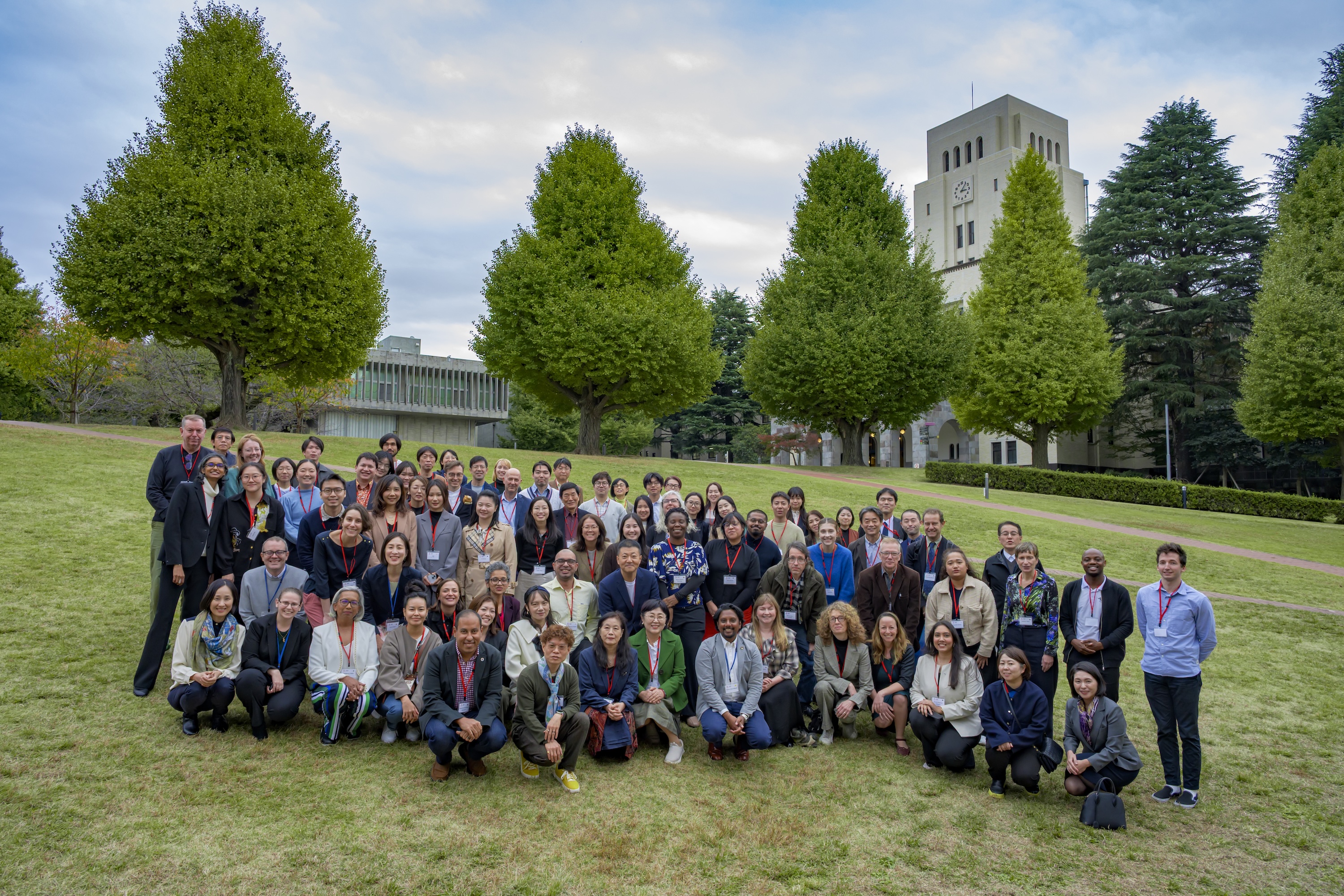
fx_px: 896
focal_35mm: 24
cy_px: 448
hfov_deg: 73.7
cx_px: 672
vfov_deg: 53.1
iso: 800
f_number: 10
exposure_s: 1/60
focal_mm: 24
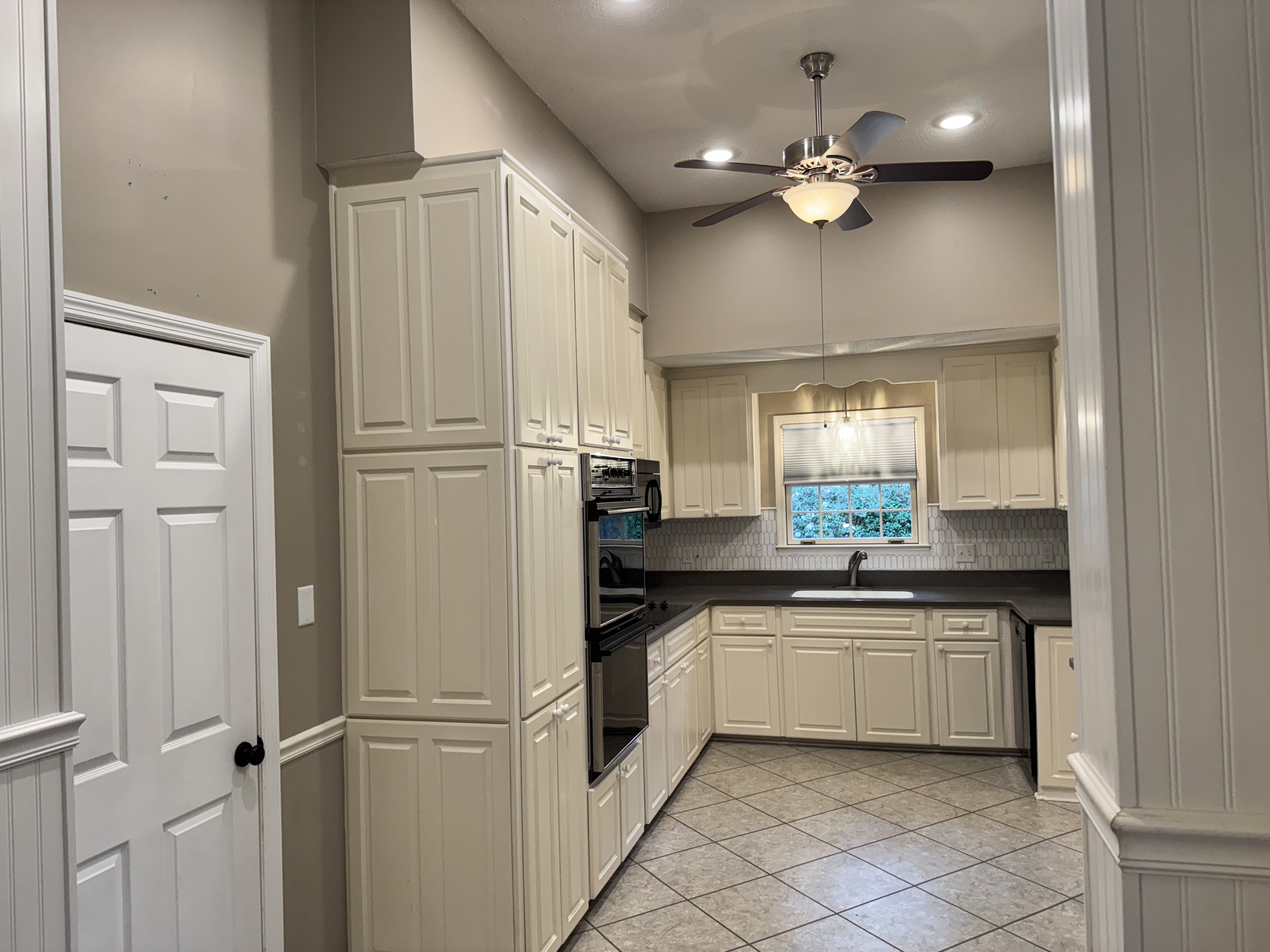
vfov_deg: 56.8
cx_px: 635
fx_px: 881
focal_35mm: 24
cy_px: 476
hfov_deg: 71.6
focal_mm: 6.76
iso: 160
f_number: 1.78
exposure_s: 1/120
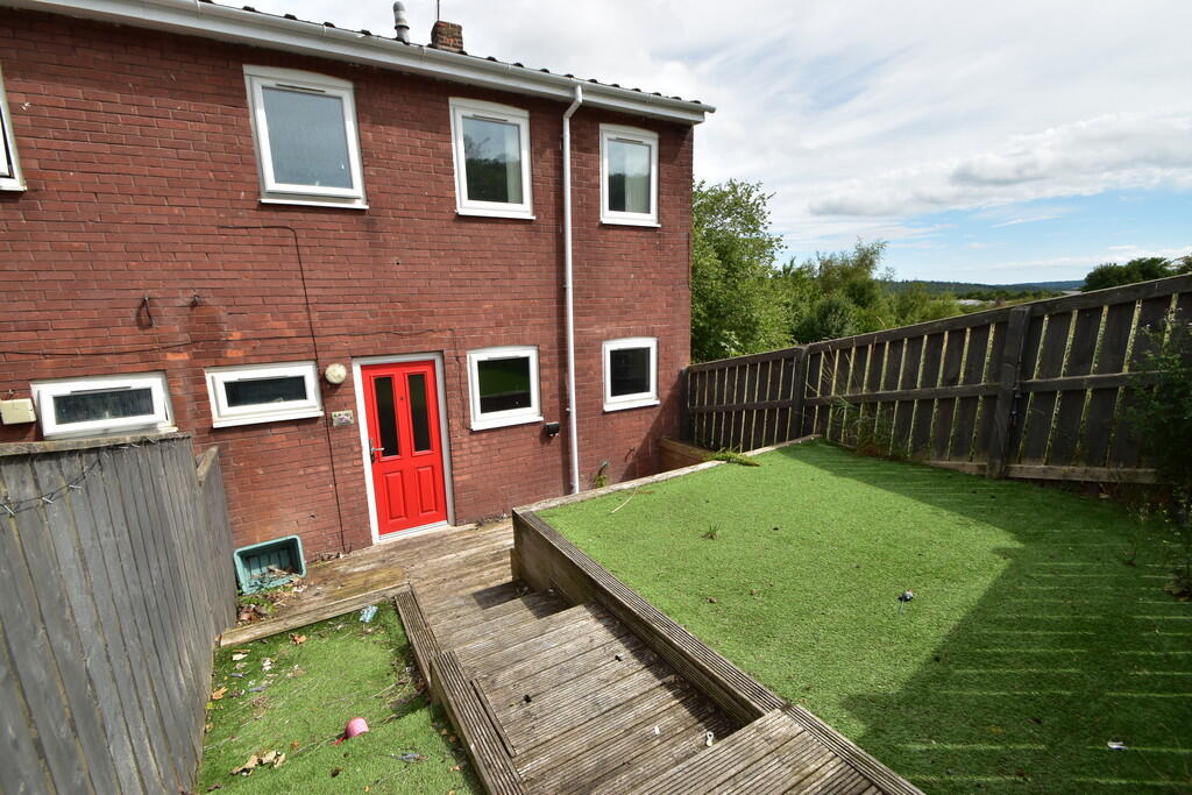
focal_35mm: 15
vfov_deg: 77.3
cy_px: 398
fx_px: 497
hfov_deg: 100.4
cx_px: 596
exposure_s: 1/200
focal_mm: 10
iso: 110
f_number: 10
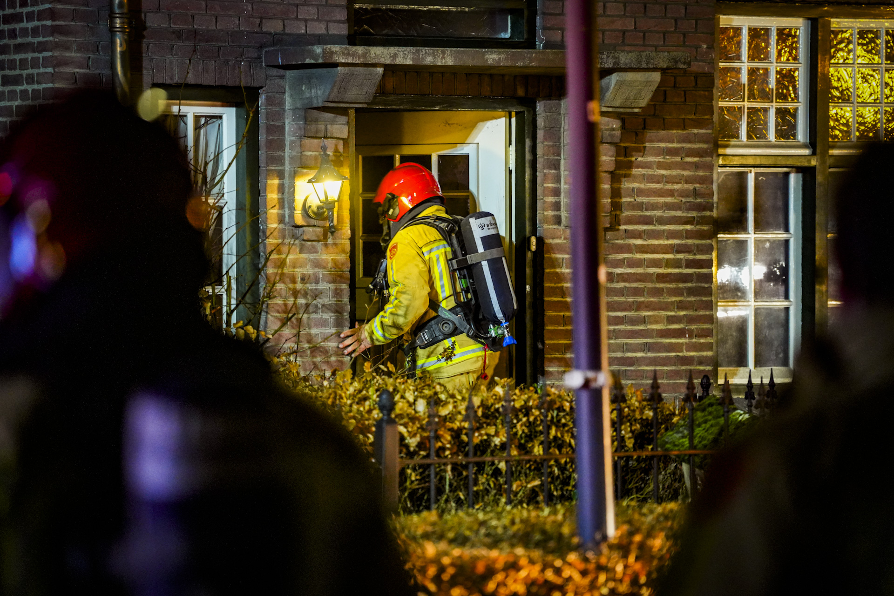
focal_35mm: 156
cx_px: 447
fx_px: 3874
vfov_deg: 8.8
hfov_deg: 13.2
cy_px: 298
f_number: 2.8
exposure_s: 1/50
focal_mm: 156
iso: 6400
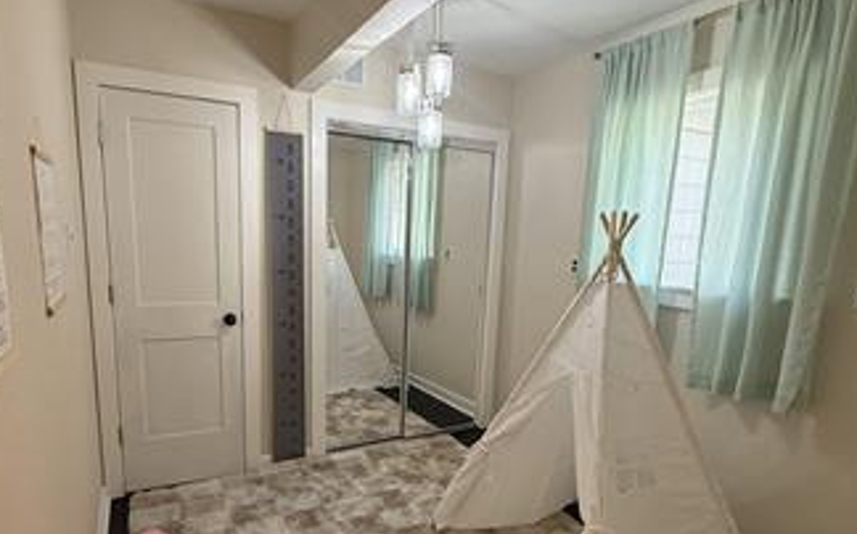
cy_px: 328
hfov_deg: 79.7
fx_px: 513
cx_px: 415
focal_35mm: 22
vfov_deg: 54.5
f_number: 2.2
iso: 250
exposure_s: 1/120
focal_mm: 2.22
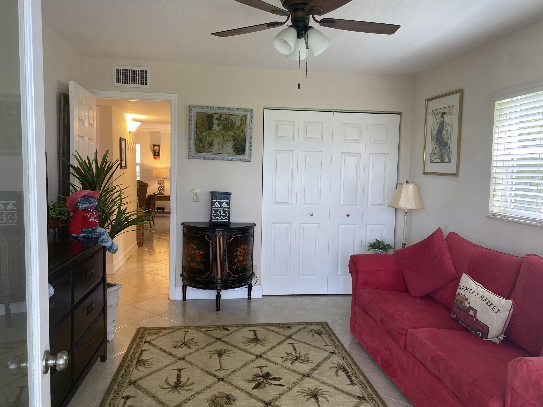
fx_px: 408
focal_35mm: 26
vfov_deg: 53.1
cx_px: 272
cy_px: 204
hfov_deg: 67.3
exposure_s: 1/60
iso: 125
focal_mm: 4.25
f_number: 1.8
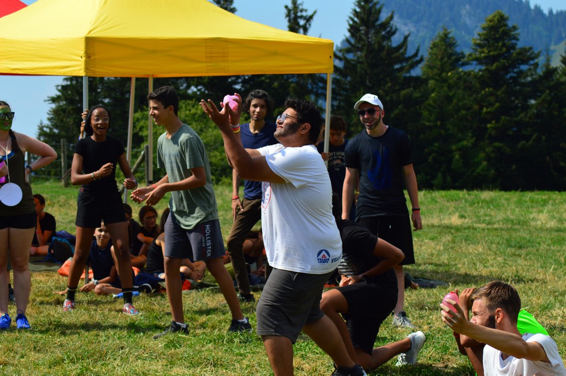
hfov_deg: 19.5
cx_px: 283
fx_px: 1649
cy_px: 188
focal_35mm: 105
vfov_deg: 13.0
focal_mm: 70
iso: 200
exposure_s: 1/1000
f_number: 5.6
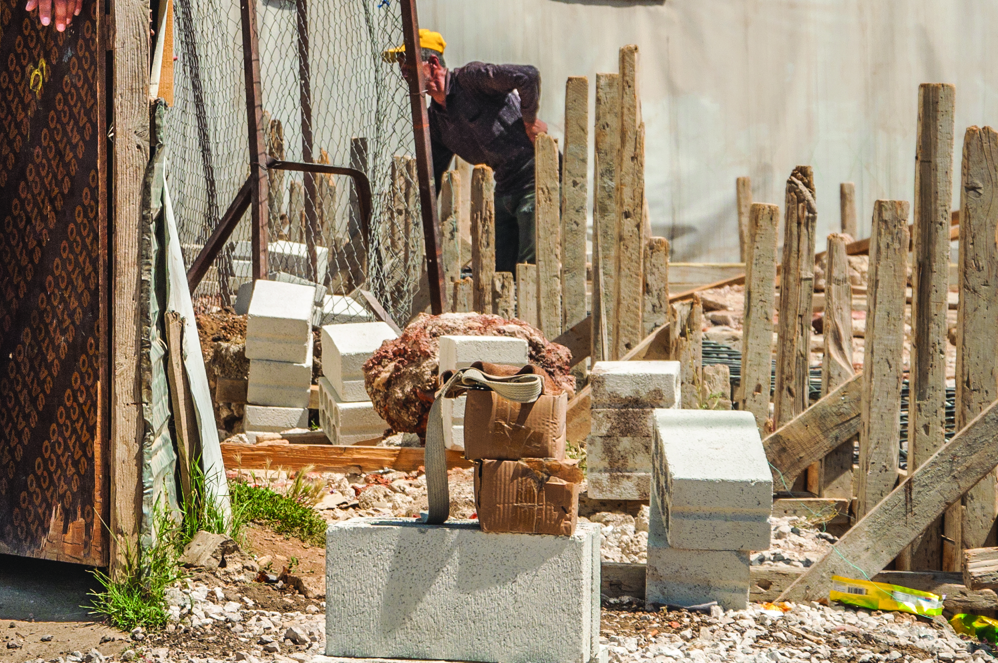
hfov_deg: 9.6
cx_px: 62
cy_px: 17
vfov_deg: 6.4
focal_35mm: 214
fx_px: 5926
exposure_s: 1/1000
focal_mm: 66
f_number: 8
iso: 320
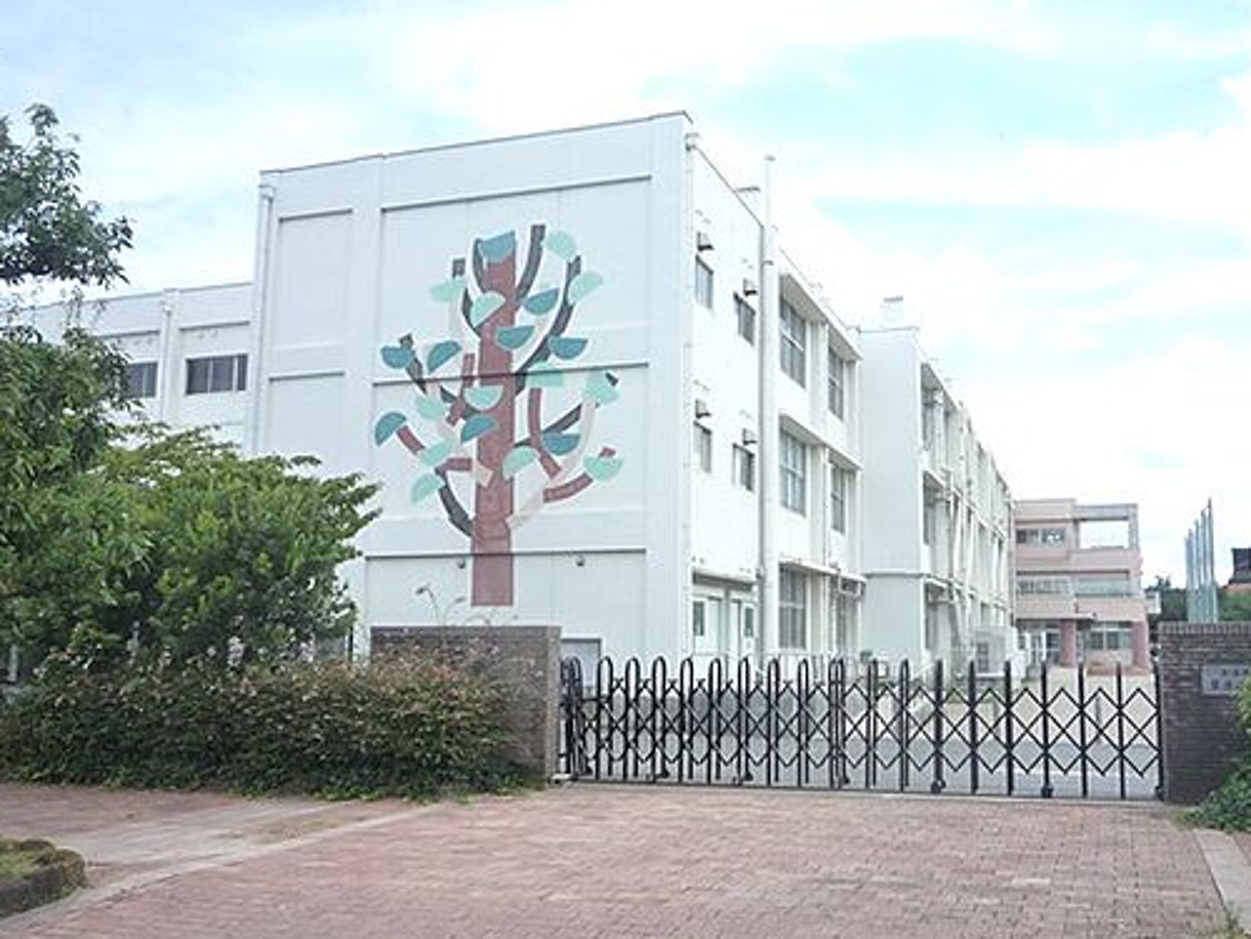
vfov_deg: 45.4
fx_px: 1120
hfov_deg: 57.8
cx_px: 758
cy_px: 510
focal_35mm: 31
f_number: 4
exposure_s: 1/500
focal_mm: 4.4
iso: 160
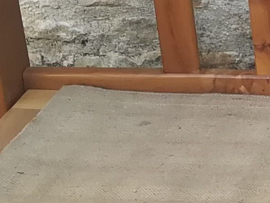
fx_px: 1568
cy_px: 17
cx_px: 608
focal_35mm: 201
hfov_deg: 9.0
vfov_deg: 7.4
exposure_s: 1/100
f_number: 2.2
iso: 64
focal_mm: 3.83
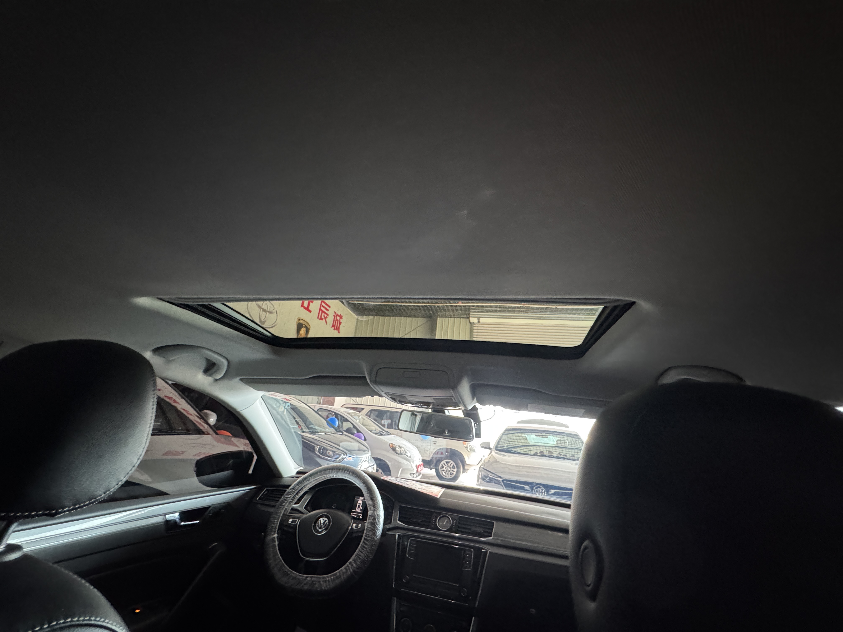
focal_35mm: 14
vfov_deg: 85.7
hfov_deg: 102.1
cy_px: 316
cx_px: 422
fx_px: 341
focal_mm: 2.22
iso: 640
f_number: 2.2
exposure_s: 1/60
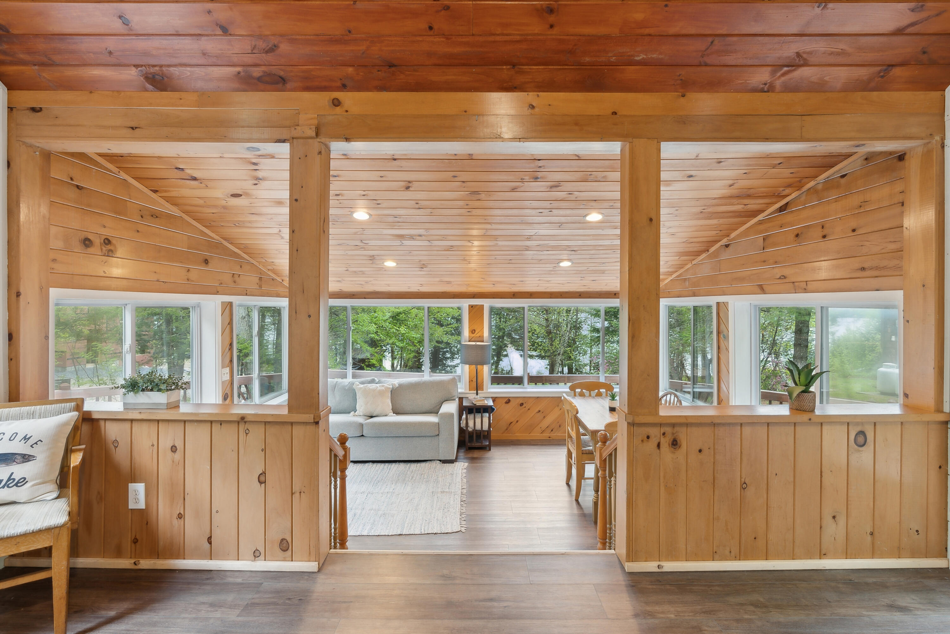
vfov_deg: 73.8
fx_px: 422
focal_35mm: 16
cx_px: 475
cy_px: 317
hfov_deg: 96.7
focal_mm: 16
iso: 320
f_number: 7.1
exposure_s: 1/2.5
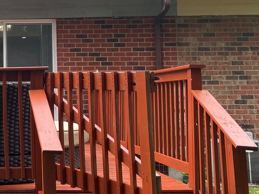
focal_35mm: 67
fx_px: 501
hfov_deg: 26.8
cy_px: 52
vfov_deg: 21.8
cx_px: -19
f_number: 1.8
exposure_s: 1/149
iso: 32
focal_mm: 4.25
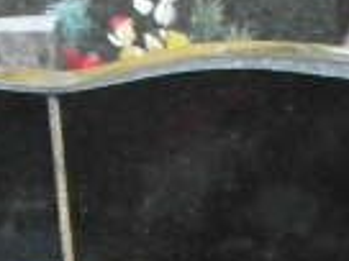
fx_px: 3710
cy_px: 826
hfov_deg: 5.4
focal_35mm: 368
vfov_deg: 3.9
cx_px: 149
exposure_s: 1/90
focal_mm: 10.6
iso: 100
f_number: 4
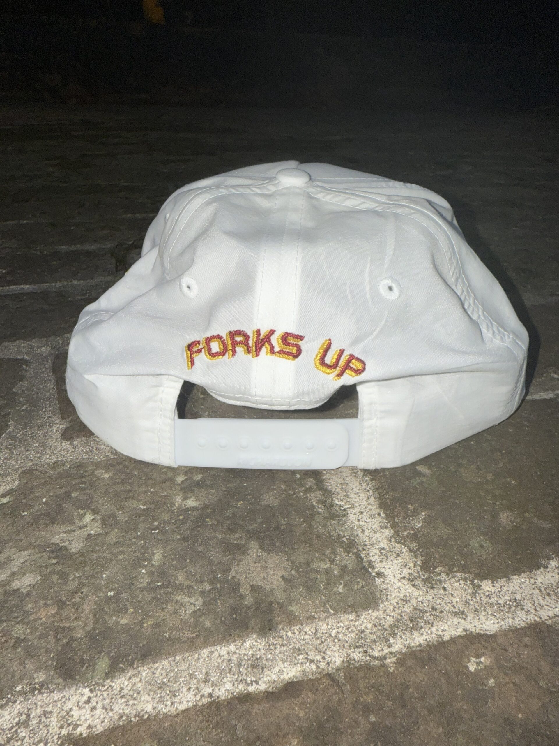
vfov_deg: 71.6
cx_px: 280
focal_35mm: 24
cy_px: 373
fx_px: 517
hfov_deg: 56.8
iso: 32
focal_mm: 2.22
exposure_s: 1/122
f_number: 2.2
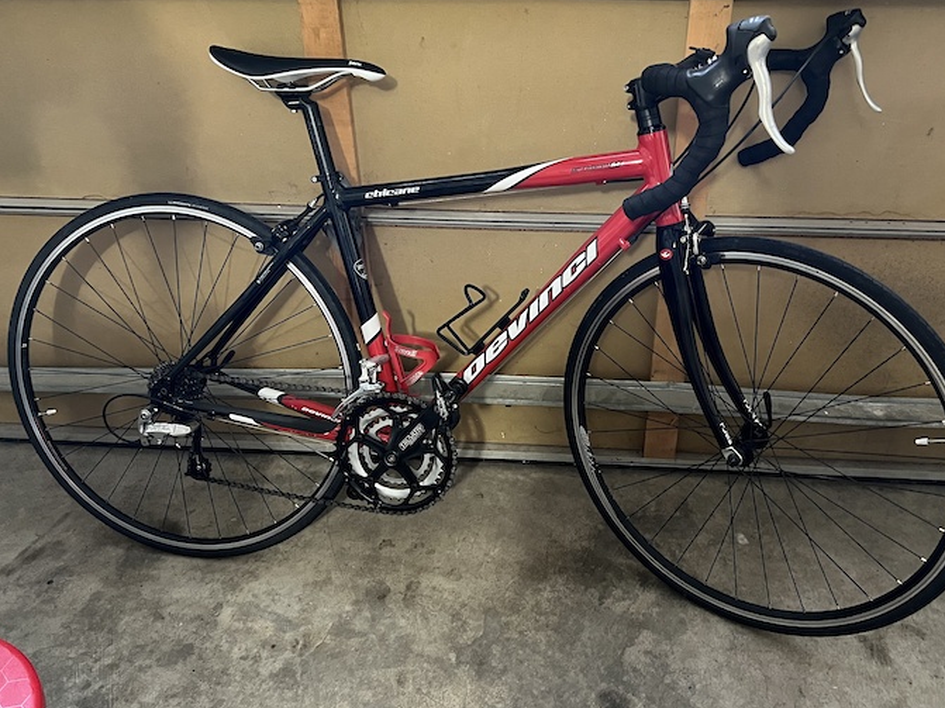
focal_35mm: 31
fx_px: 846
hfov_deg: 58.3
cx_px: 507
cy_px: 321
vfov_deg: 45.4
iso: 640
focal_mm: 5.7
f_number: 1.5
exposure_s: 1/30
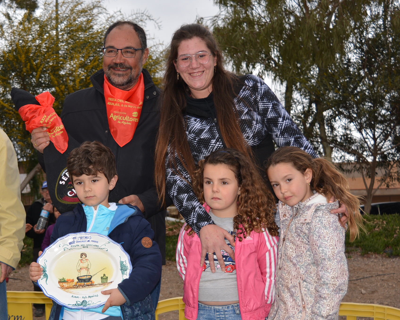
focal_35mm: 67
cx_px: 119
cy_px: 202
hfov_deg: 28.1
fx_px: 791
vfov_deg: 22.8
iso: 100
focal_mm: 27
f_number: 4.2
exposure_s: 1/200
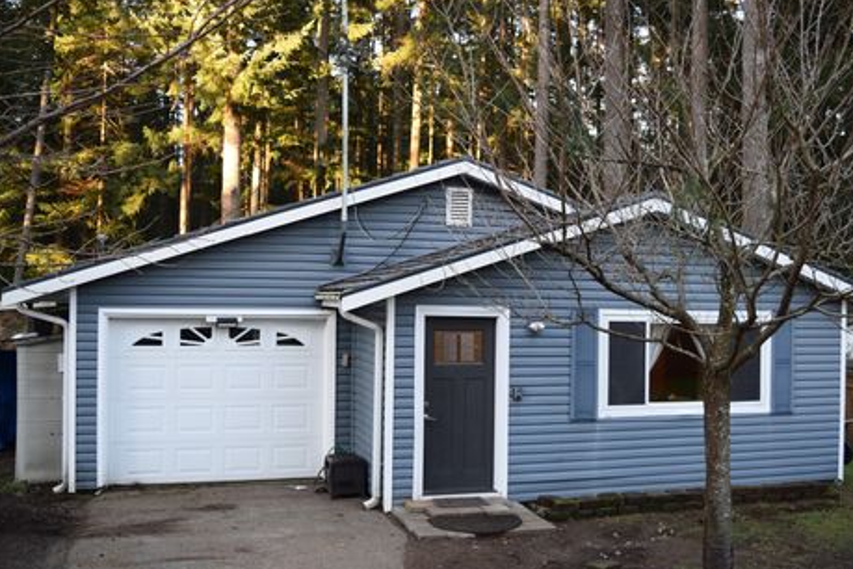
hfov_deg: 51.2
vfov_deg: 35.4
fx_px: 890
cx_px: 452
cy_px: 297
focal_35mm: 38
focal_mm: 23
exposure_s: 1/80
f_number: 4.5
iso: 400
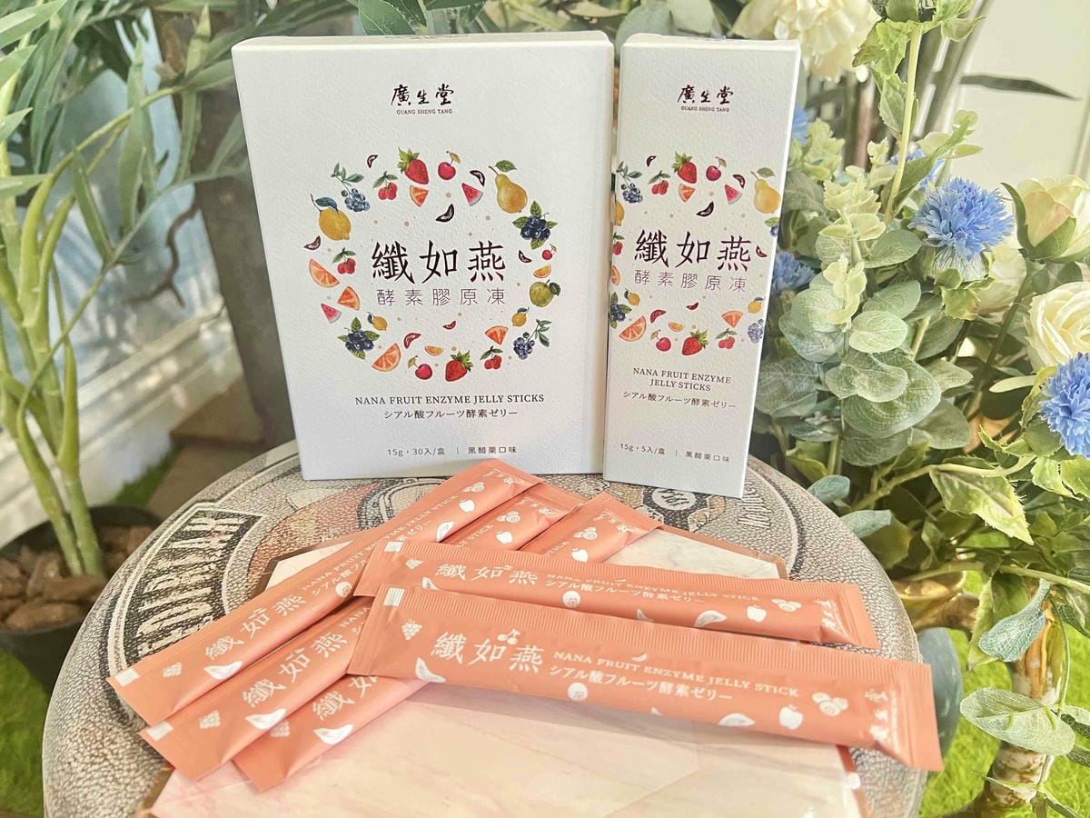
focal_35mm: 26
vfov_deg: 53.1
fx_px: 819
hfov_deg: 67.3
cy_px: 409
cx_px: 545
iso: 200
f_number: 1.5
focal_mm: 5.7
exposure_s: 1/60
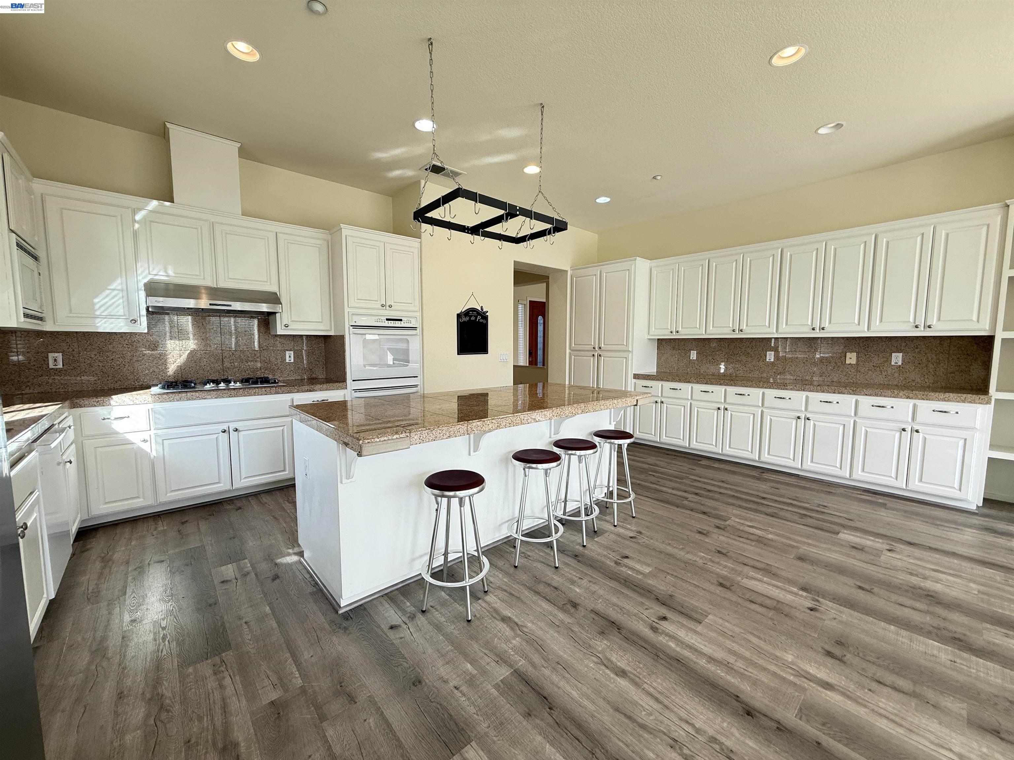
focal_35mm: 14
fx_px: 410
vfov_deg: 85.7
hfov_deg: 102.1
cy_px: 380
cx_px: 507
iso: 125
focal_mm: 2.22
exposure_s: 1/120
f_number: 2.2
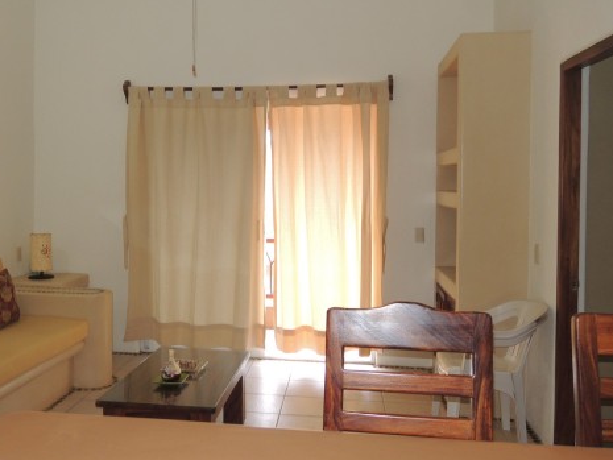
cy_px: 198
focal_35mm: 33
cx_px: 253
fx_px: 585
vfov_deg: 42.9
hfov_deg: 55.0
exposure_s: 1/40
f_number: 2.8
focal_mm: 4.3
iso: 160
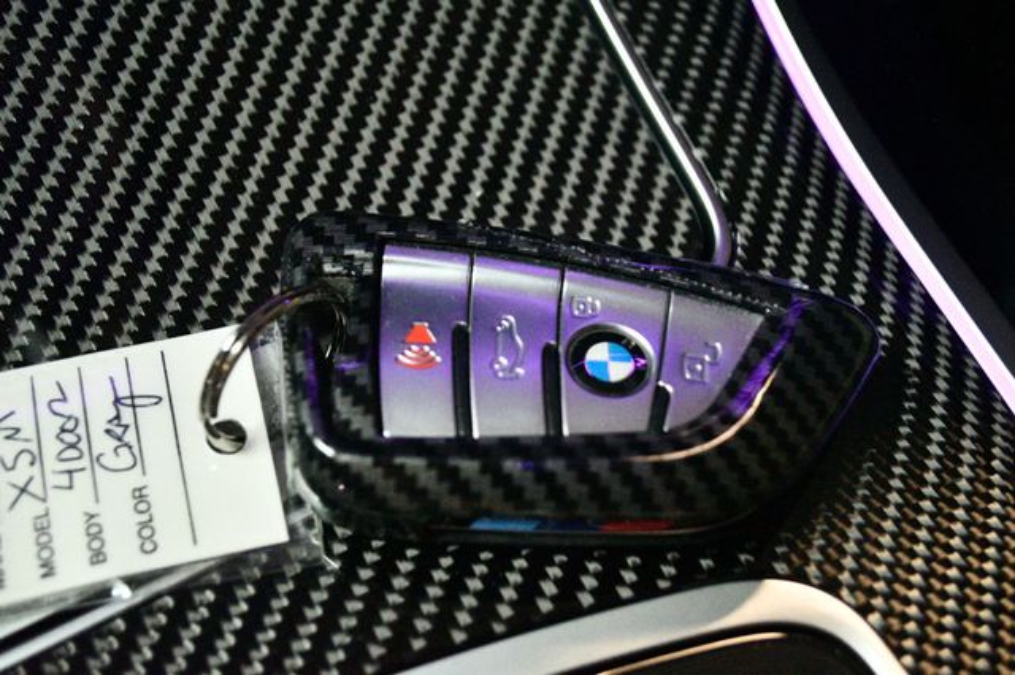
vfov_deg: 28.0
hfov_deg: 41.1
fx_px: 1353
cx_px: 508
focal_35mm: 48
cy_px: 338
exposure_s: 1/40
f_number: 4.8
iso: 12800
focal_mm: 32
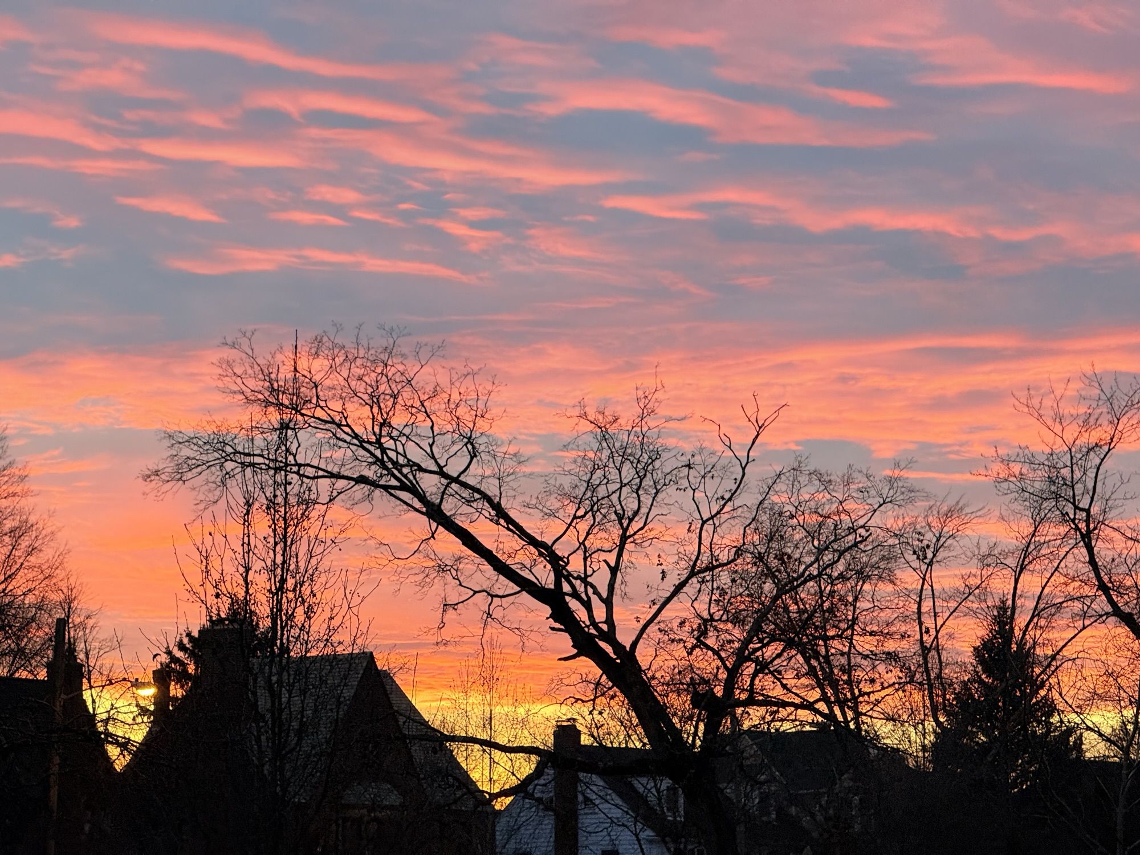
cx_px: 570
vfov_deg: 12.3
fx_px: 3952
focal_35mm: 120
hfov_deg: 16.4
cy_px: 428
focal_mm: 15.66
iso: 400
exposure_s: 1/60
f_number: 2.8
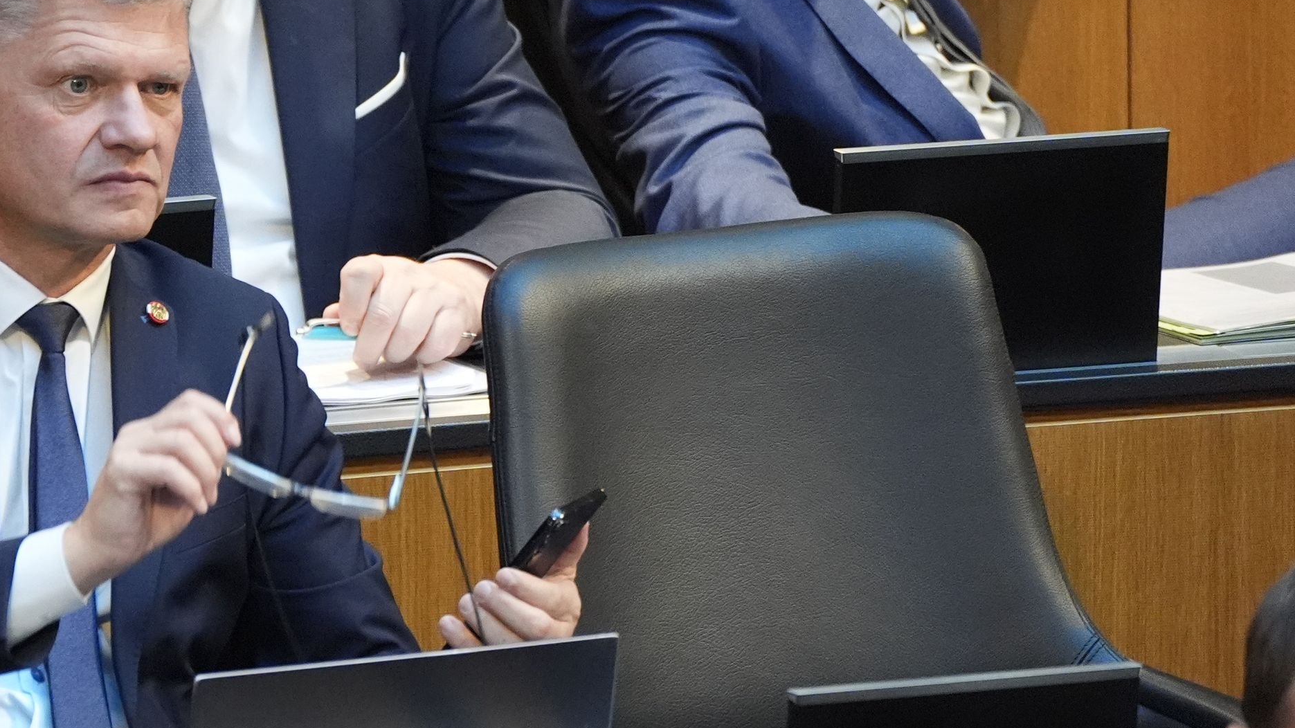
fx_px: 30764
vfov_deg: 1.4
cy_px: 381
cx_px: -67
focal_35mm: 896
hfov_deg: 2.4
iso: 5000
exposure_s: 1/125
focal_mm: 400
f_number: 5.6
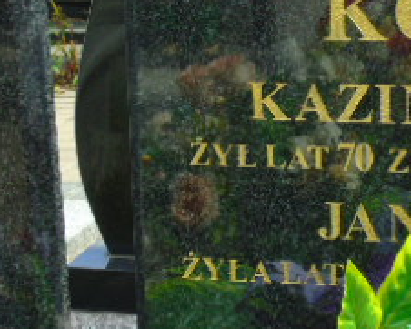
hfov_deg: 11.3
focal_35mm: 171
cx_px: 278
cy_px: 196
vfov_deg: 9.0
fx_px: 2081
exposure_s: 1/320
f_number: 4.5
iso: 80
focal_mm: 11
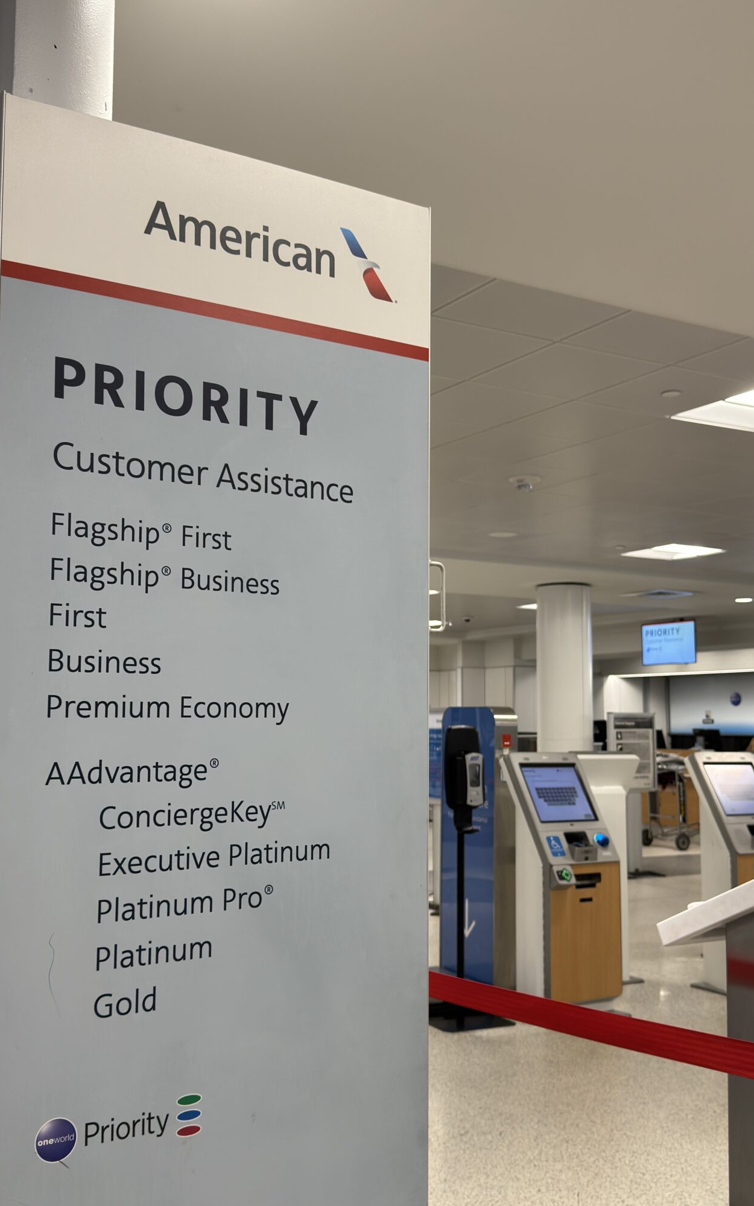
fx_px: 1249
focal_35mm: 38
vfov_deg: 51.5
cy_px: 616
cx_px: 382
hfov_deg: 33.6
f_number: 1.78
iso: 125
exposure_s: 1/94
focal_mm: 6.86
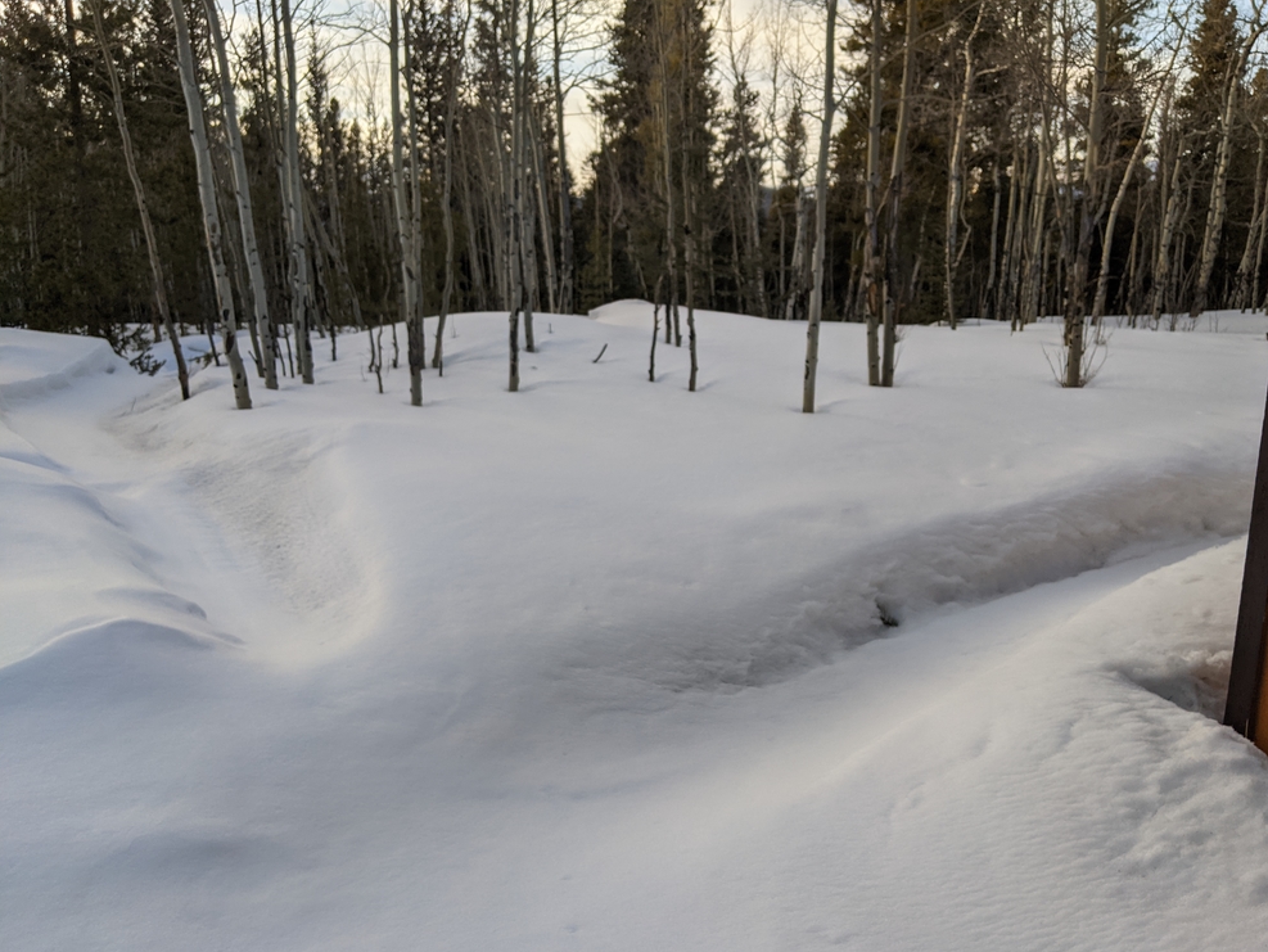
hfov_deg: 63.4
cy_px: 492
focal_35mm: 28
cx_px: 656
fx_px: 1026
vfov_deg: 49.8
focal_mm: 4.44
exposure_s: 1/1020
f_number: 1.8
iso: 61
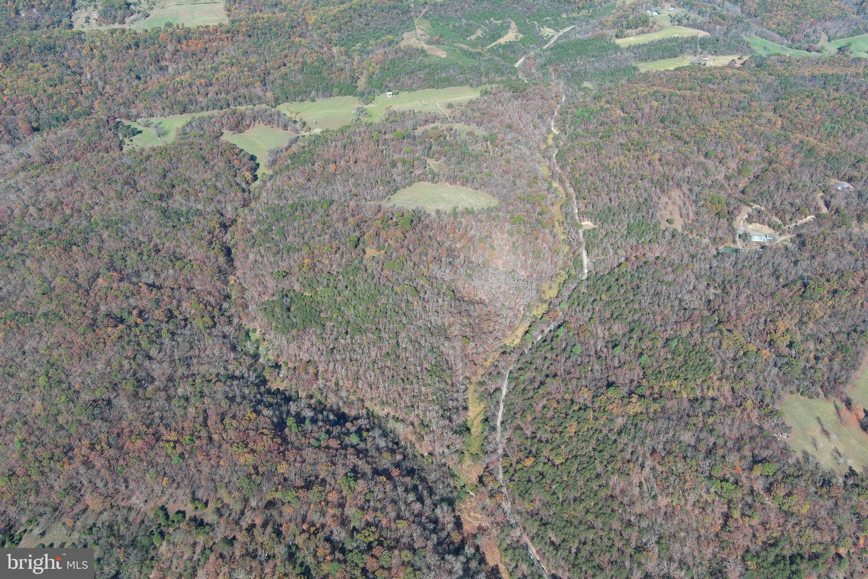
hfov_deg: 63.7
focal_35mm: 29
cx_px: 434
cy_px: 290
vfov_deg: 45.0
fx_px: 699
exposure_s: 1/633
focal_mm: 10.57
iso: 100
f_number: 2.8
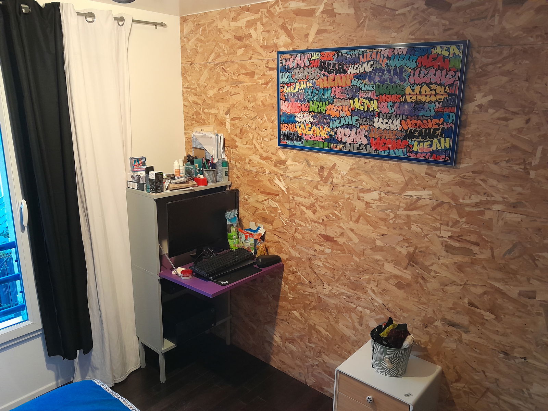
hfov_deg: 67.3
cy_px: 206
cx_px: 274
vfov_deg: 53.1
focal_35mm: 26
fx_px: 412
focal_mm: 3.98
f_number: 1.8
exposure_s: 1/25
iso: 400
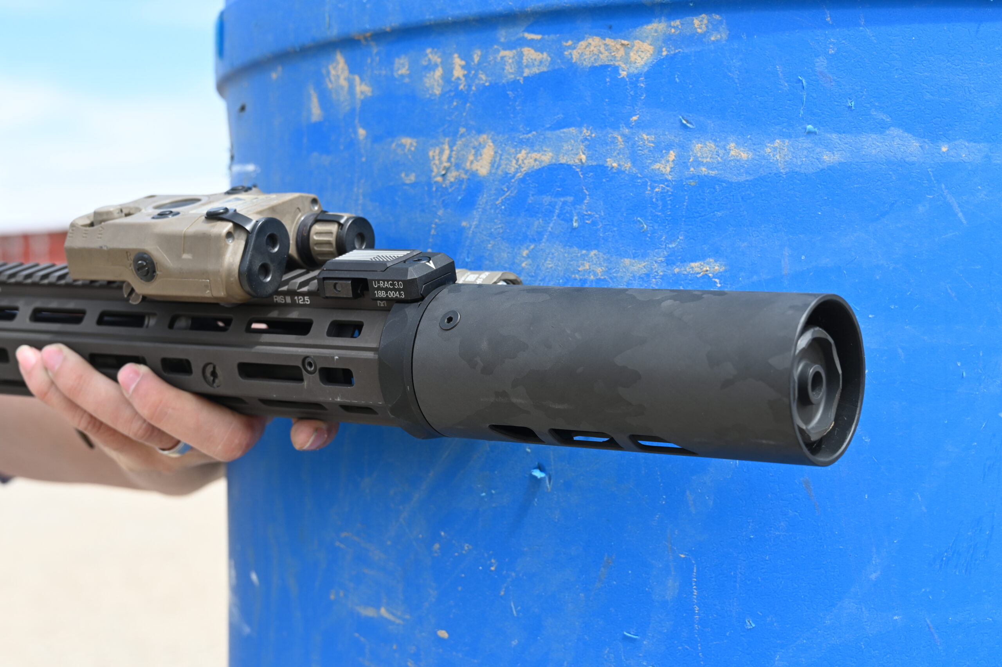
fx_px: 1919
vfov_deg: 19.7
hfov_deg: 29.3
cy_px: 334
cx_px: 501
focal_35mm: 69
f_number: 6.3
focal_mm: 46
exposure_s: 1/250
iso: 100
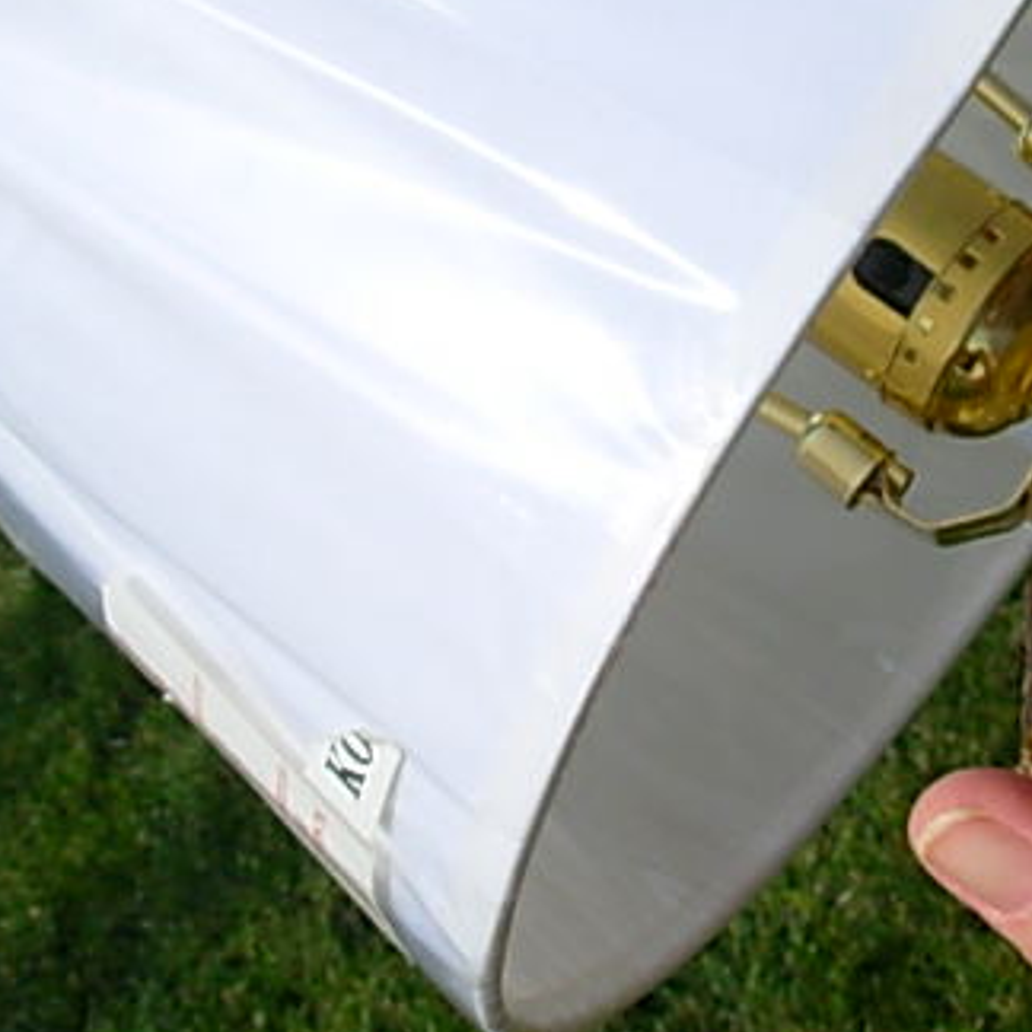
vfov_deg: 16.3
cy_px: 213
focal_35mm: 106
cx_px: 882
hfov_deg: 16.3
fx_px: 3575
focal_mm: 6.3
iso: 50
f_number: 4.9
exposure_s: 1/418
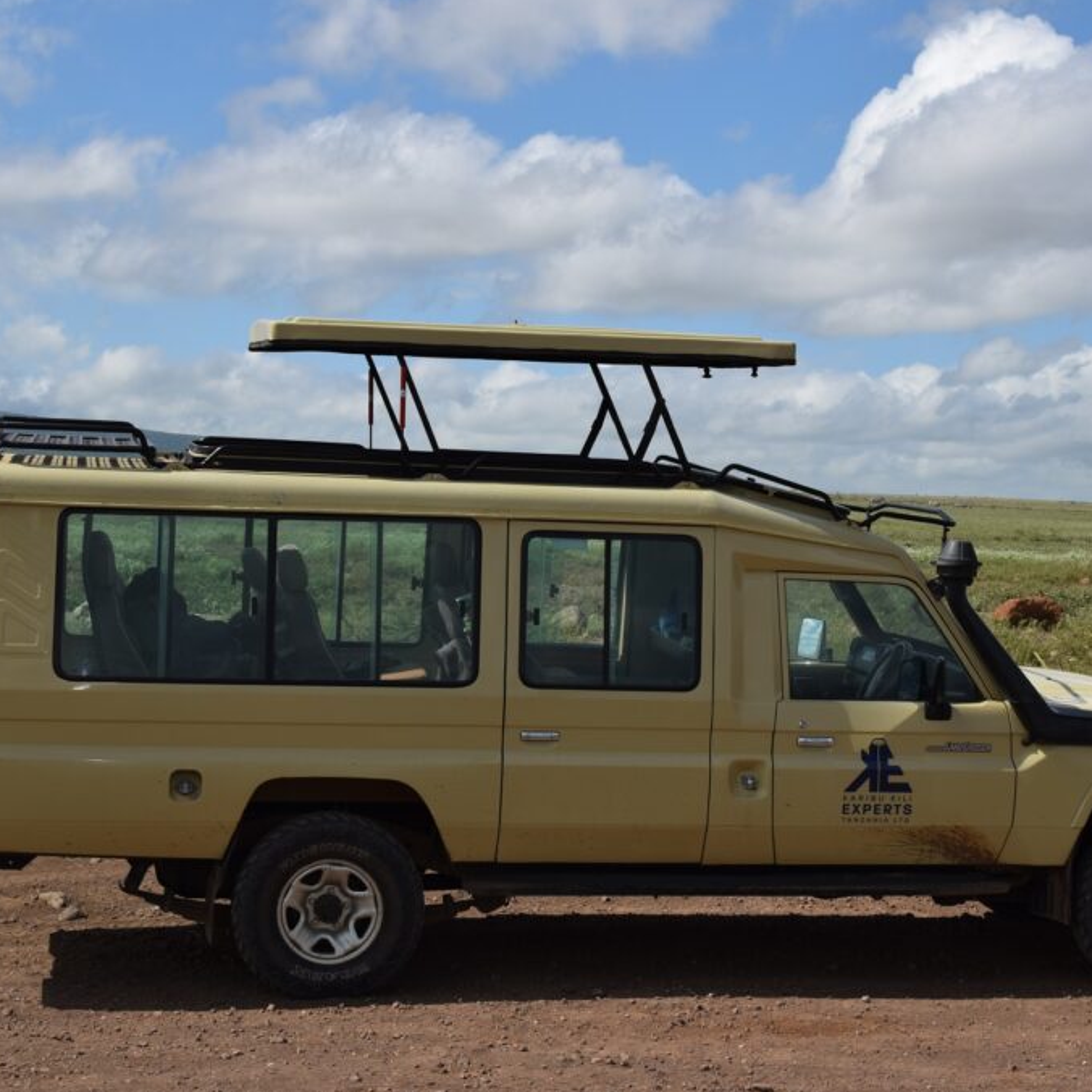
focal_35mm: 68
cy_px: 544
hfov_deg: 25.5
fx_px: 2414
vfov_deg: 25.5
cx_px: 580
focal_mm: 35
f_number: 10
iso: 100
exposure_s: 1/200
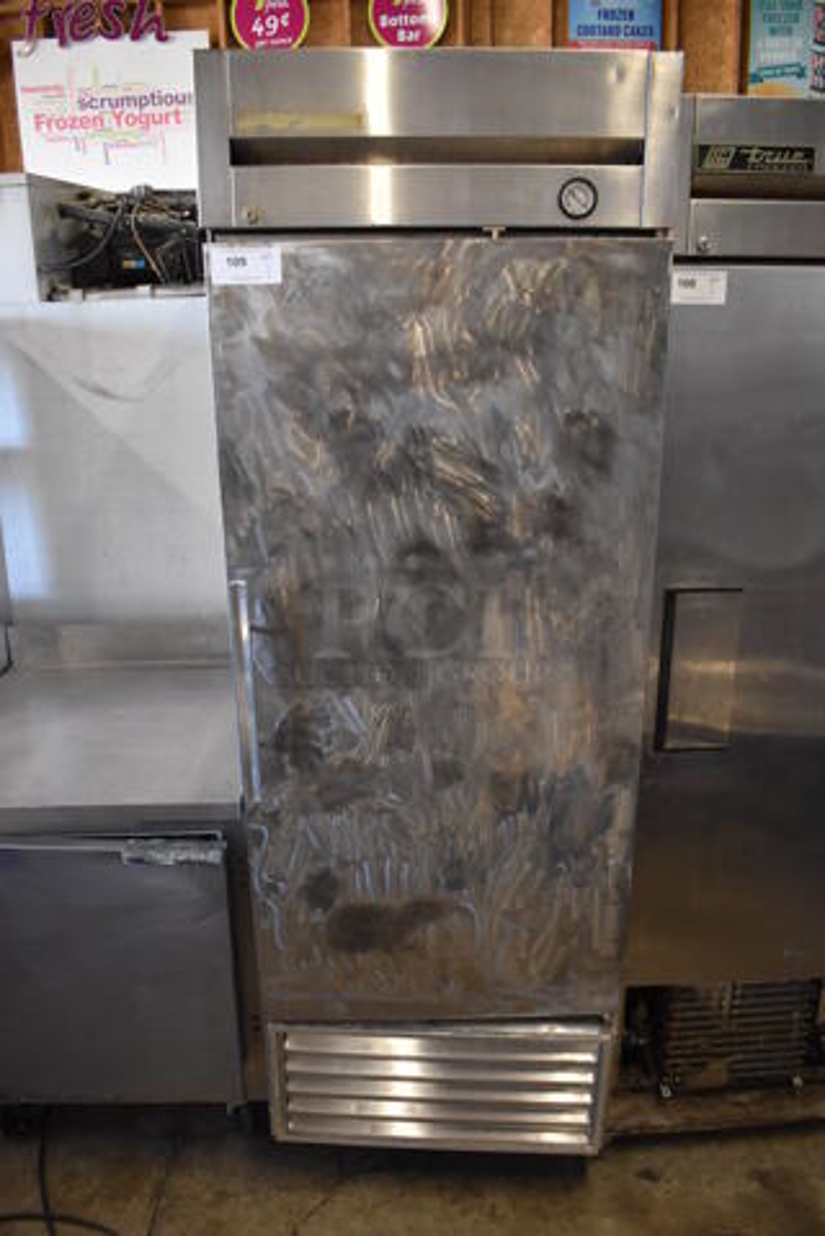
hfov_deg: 48.0
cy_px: 618
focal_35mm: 27
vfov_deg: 67.4
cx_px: 412
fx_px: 927
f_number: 3.5
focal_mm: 18
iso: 2200
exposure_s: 1/125
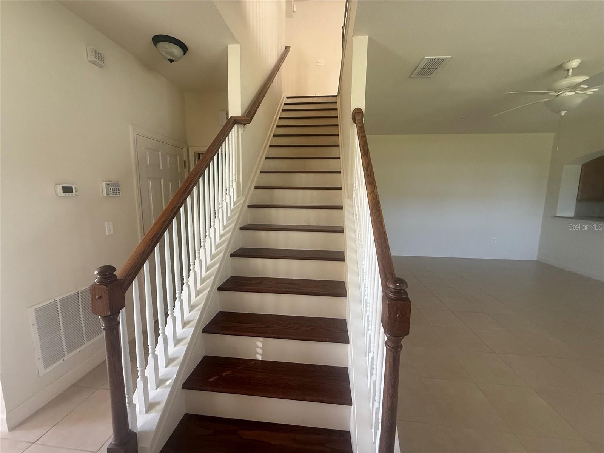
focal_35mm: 14
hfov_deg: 102.1
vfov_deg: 85.7
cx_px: 302
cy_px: 226
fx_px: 244
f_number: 2.2
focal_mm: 2.22
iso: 200
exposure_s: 1/99
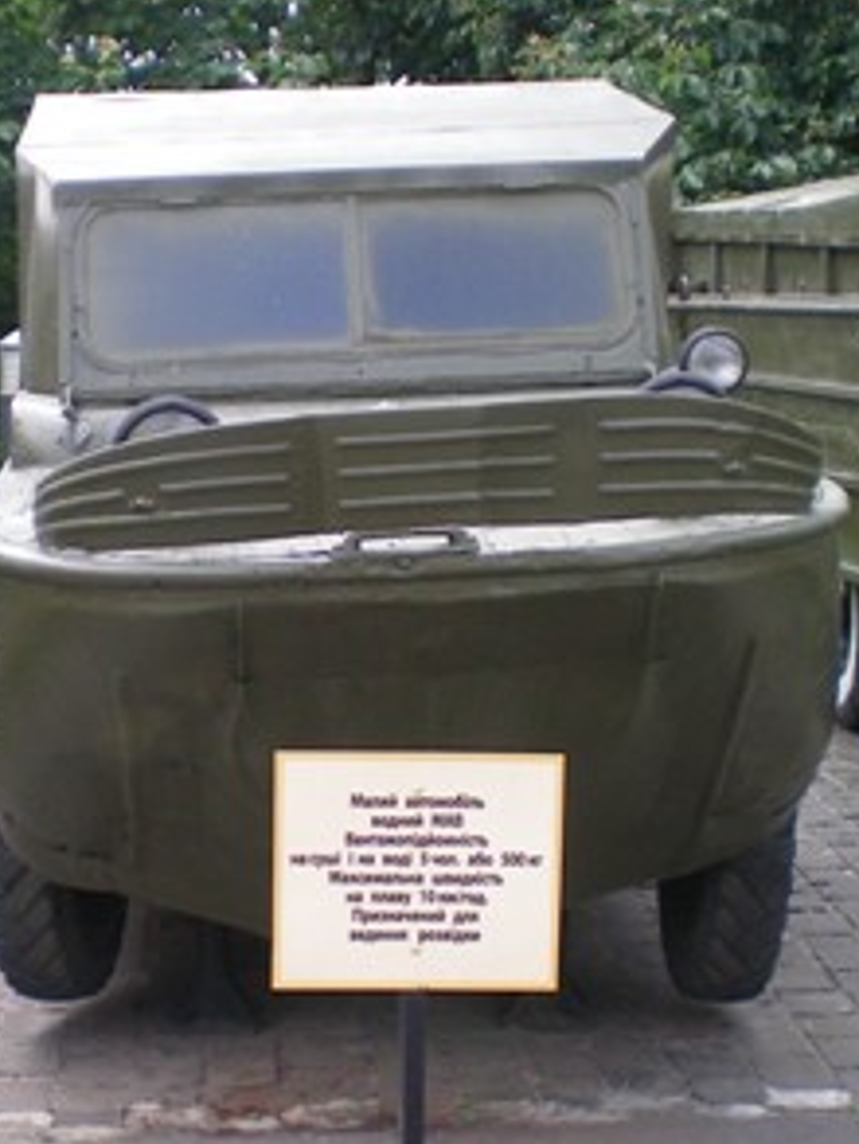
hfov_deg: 17.8
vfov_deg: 23.4
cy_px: 816
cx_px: 348
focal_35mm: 83
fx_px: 2744
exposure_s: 1/250
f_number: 3.1
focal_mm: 6.3
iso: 64
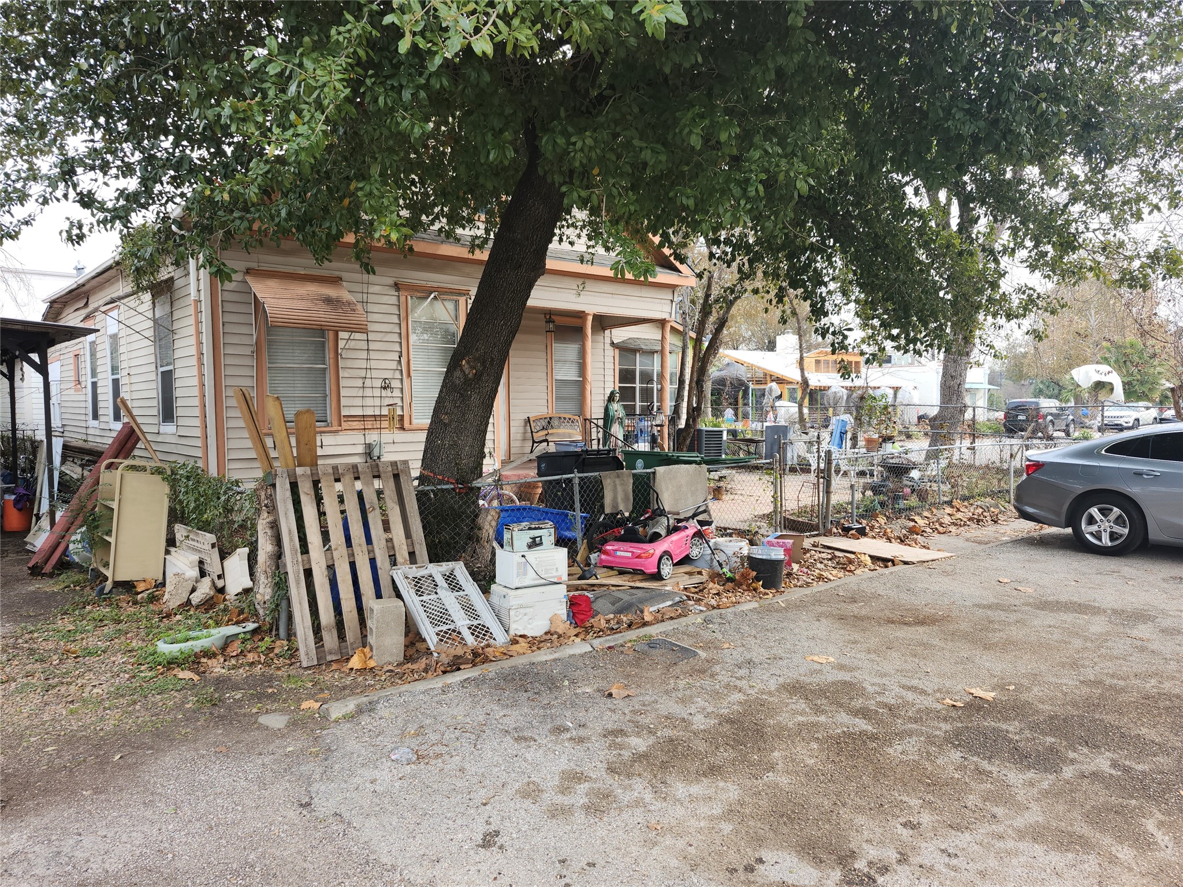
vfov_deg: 58.9
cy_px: 444
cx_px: 592
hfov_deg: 73.9
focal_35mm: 23
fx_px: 786
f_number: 1.8
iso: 25
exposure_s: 1/245
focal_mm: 5.54
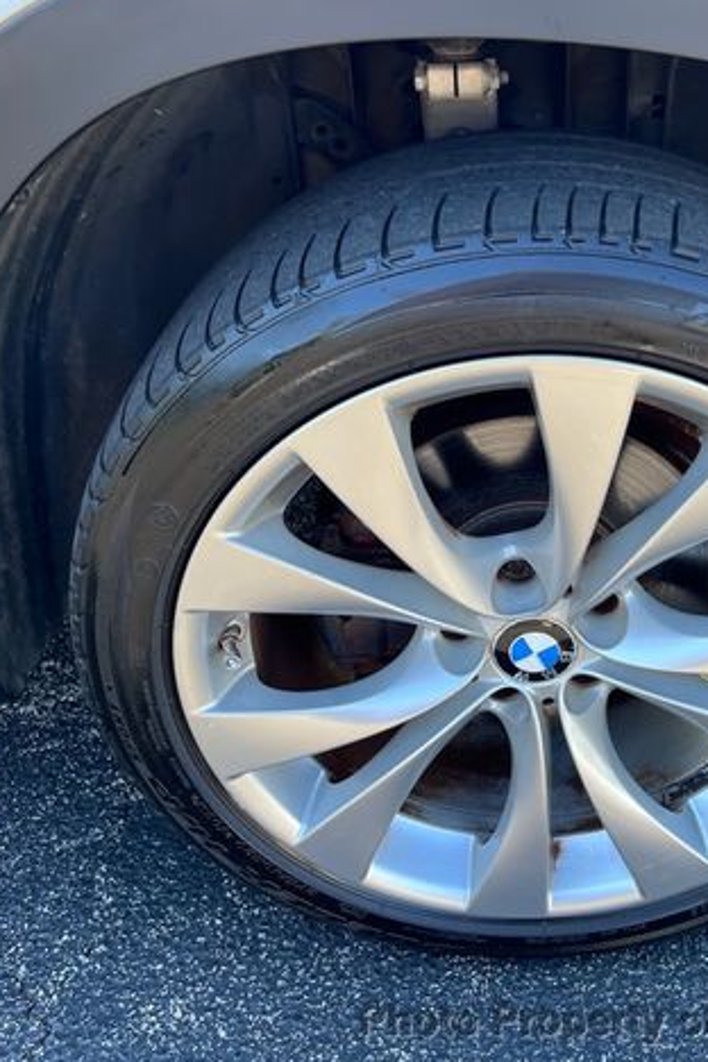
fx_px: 1091
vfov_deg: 51.9
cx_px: 517
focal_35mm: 37
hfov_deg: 35.3
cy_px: 524
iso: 50
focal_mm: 5.7
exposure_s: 1/228
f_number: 1.5
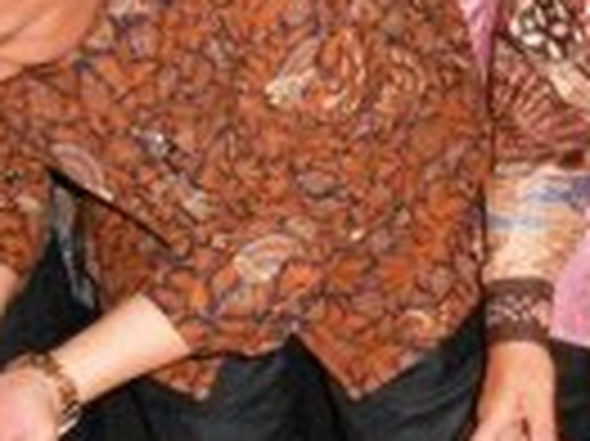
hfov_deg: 21.0
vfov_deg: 16.4
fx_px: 1516
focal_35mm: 89
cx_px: 635
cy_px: 63
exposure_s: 1/25
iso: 400
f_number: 3.2
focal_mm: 4.6
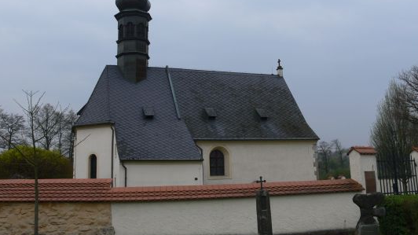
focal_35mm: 39
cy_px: 87
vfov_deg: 30.3
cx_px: 211
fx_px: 432
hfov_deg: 51.6
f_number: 5.6
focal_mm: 7.4
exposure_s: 1/400
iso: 100
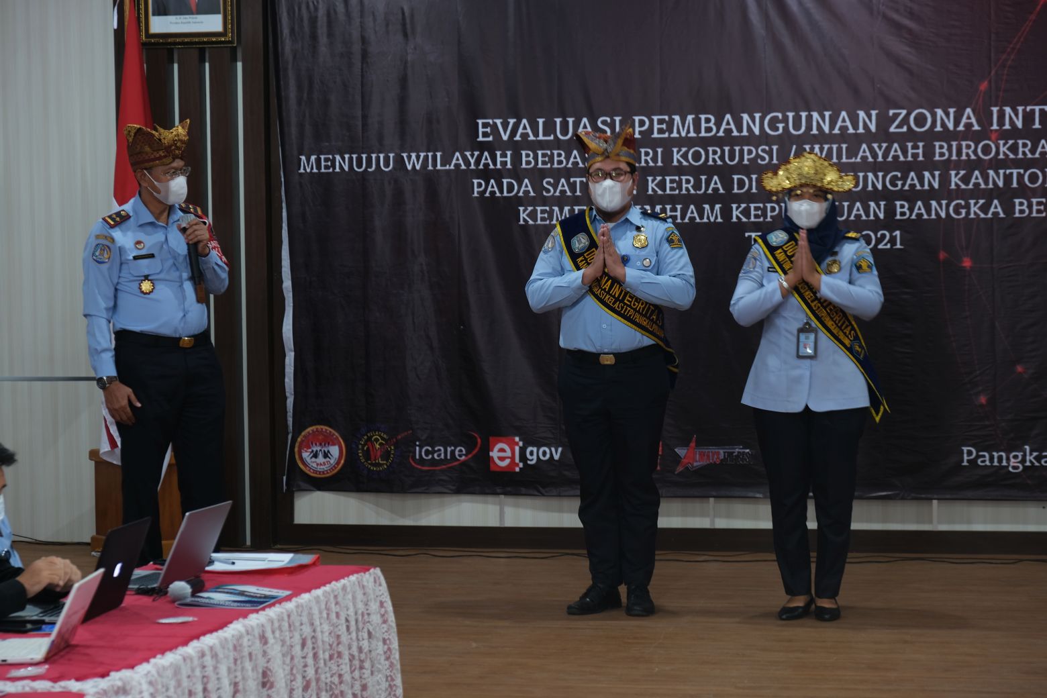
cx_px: 524
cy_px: 349
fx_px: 2297
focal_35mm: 79
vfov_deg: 17.3
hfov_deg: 25.7
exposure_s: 1/4
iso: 160
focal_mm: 52.7
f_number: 4
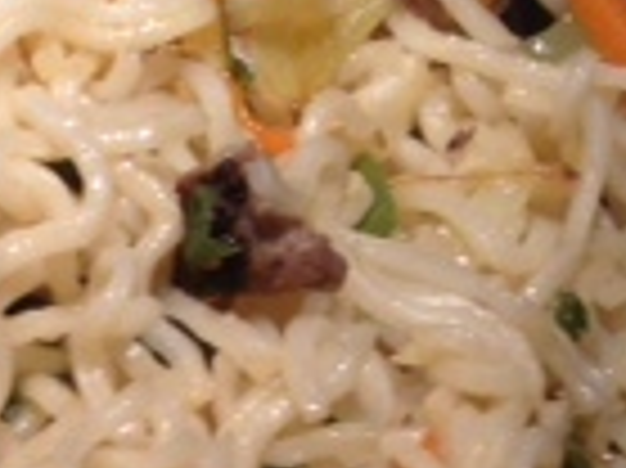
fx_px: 2909
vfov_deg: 8.9
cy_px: 810
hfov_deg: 11.4
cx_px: -500
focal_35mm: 161
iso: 64
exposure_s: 1/40
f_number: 2.4
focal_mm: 4.28
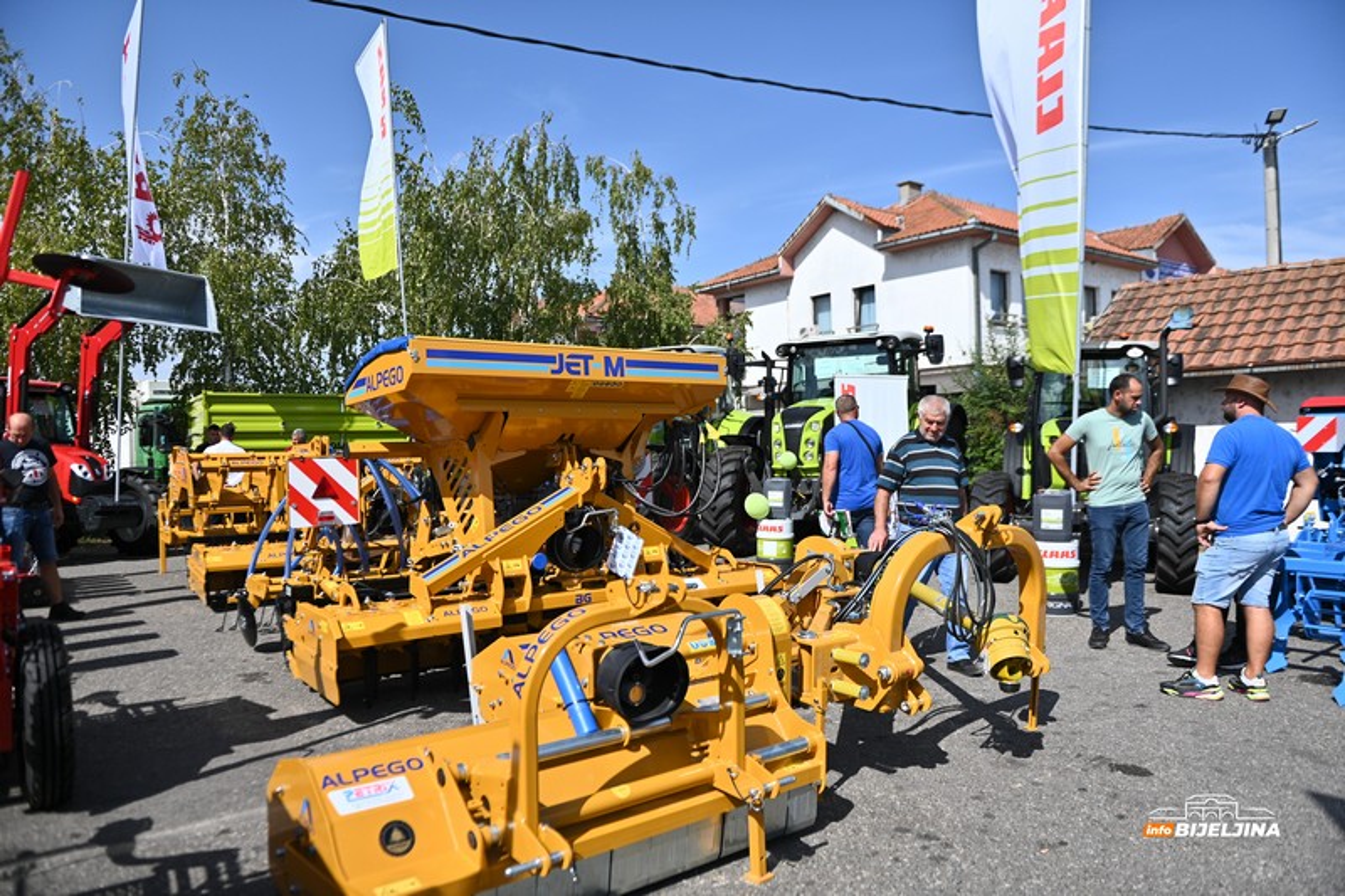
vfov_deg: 53.1
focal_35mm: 24
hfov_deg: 73.8
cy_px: 448
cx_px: 672
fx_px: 896
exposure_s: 1/8000
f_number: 2.8
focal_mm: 24
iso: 250
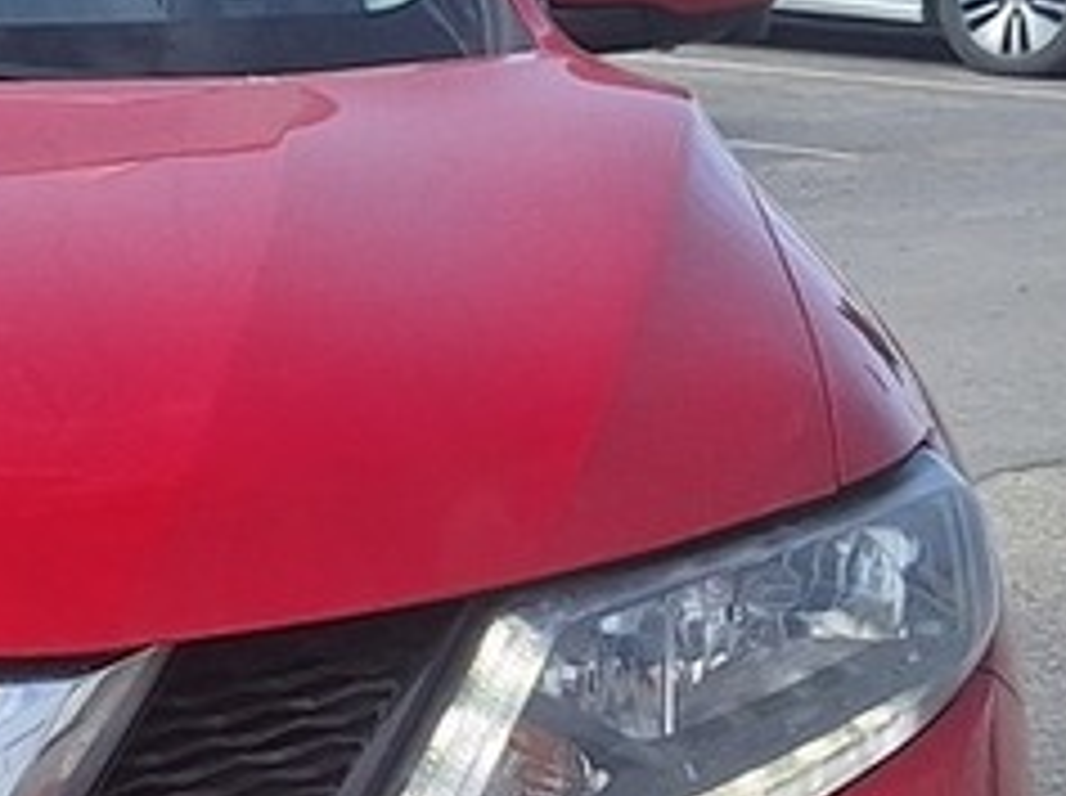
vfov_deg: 10.5
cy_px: 679
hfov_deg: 13.4
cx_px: -504
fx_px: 4305
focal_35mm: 140
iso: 40
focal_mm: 5.54
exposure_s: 1/2370
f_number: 1.8
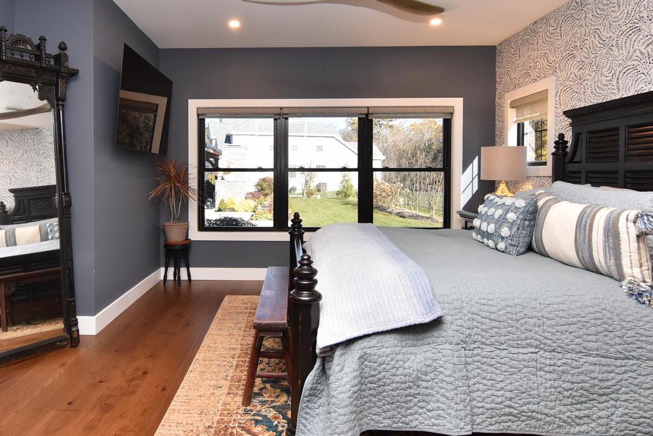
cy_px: 183
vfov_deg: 54.9
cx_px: 268
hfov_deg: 75.4
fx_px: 417
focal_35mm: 23
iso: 800
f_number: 7.1
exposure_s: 1/50
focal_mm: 12
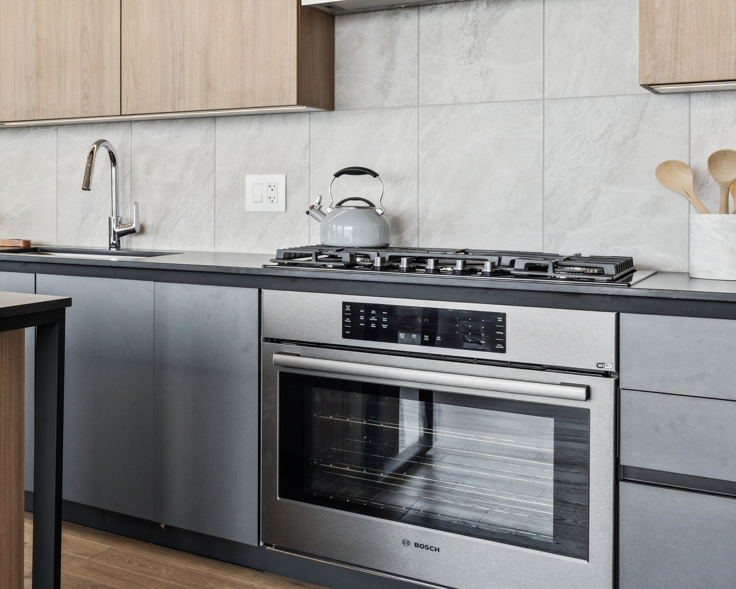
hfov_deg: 29.4
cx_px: -295
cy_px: 213
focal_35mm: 46
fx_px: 1002
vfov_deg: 32.6
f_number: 8
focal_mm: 16
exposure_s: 1/60
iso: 320
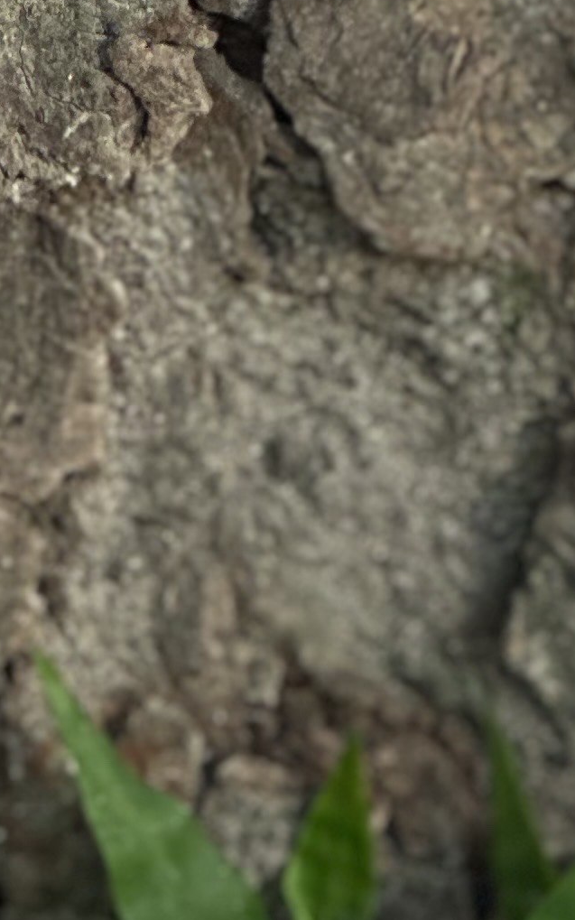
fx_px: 8097
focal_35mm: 323
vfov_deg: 6.3
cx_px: 1230
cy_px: 1763
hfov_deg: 4.0
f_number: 2.8
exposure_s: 1/121
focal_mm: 9
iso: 50
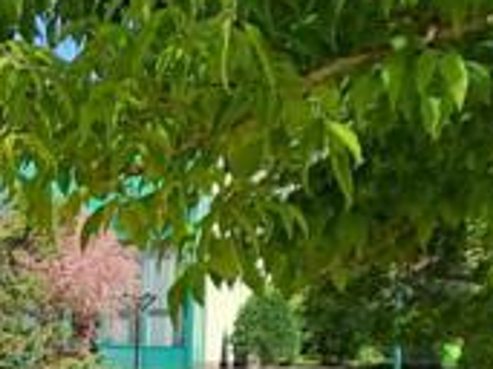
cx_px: -528
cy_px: 424
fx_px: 2135
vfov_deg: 9.8
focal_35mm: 150
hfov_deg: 11.7
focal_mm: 4.65
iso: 32
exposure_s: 1/1406
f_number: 1.8
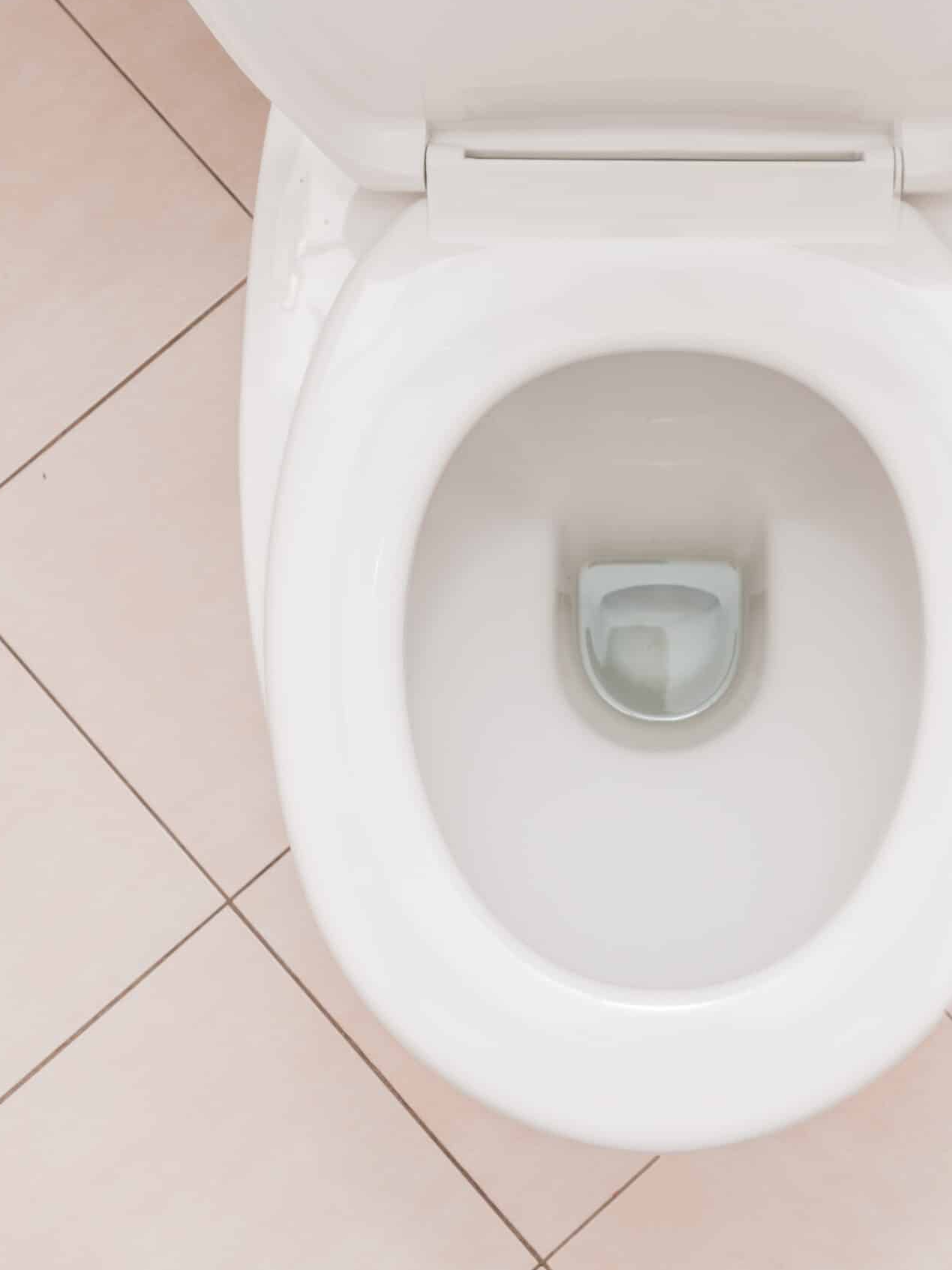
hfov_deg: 29.8
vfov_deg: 39.7
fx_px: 1761
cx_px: 702
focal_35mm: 48
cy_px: 632
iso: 200
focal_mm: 33
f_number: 13
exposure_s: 1/125
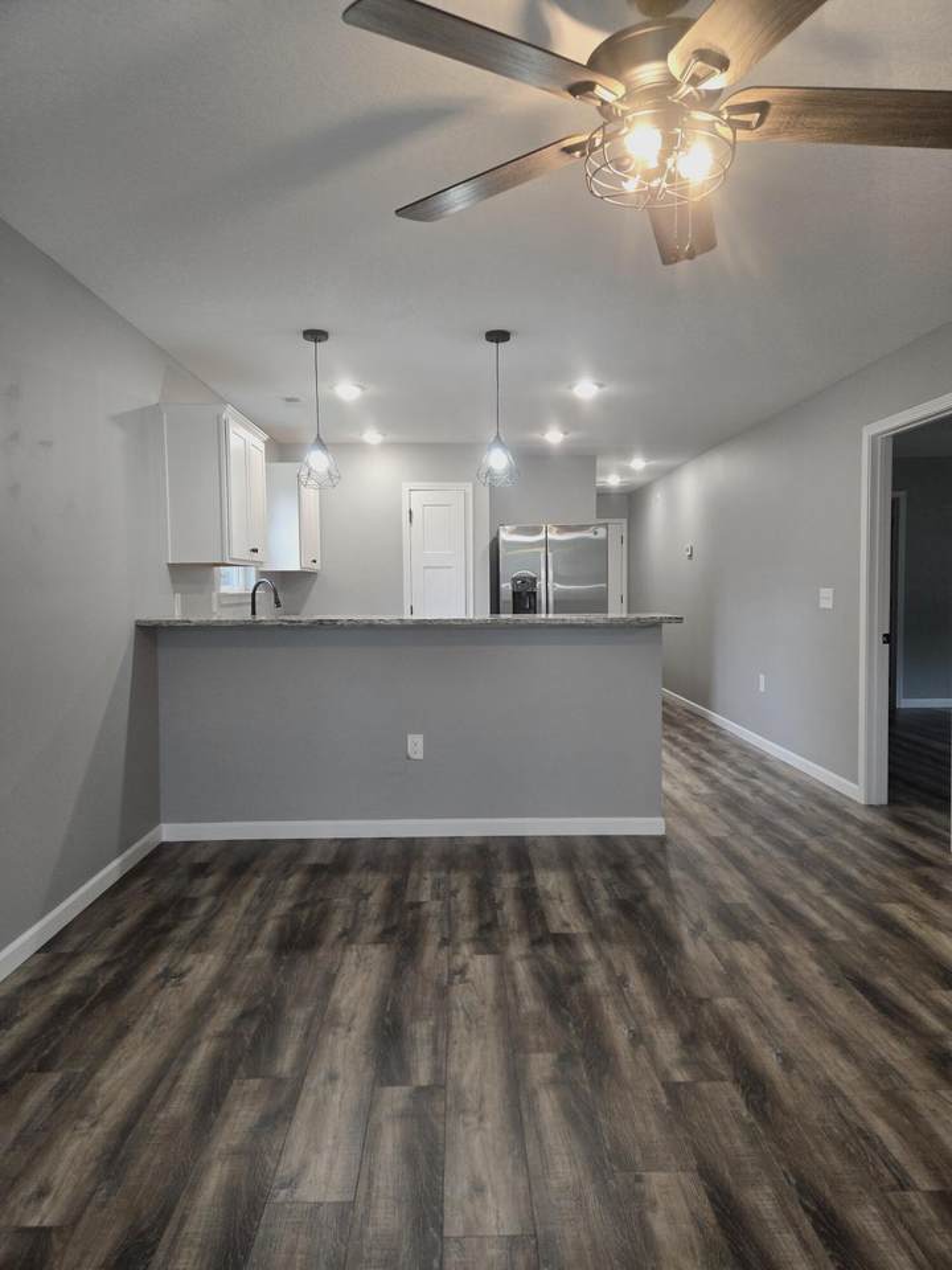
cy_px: 635
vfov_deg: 73.9
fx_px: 843
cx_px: 476
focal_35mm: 23
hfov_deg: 58.9
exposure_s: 1/60.2
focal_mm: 5.4
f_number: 1.8
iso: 100
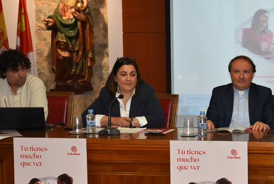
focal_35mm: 91
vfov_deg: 15.1
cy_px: 109
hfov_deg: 22.2
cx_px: 208
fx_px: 692
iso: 800
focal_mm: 35
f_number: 5
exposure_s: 1/100
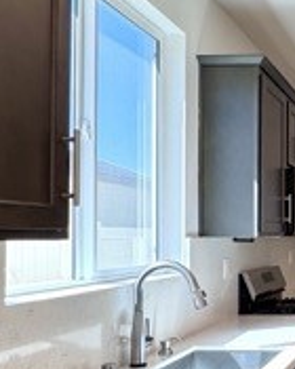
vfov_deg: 37.1
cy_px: 234
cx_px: 421
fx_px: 546
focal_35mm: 50
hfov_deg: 24.6
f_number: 2.2
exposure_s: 1/120
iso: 50
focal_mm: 2.22
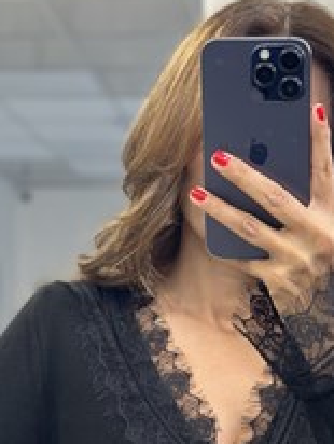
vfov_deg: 16.4
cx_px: 203
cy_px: 412
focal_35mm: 118
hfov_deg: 12.6
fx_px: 1515
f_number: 1.78
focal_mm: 6.86
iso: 100
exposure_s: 1/50
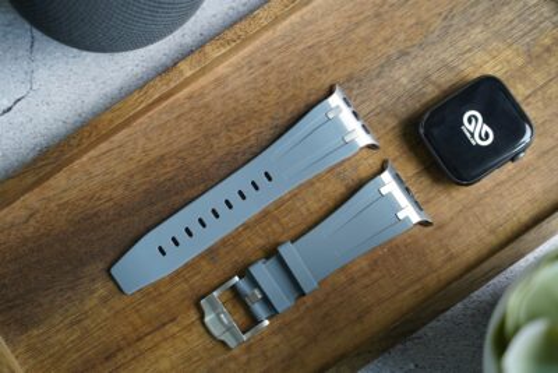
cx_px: 279
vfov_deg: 18.2
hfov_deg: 27.0
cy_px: 186
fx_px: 1163
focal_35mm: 75
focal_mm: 75
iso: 3200
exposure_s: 1/160
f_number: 3.5
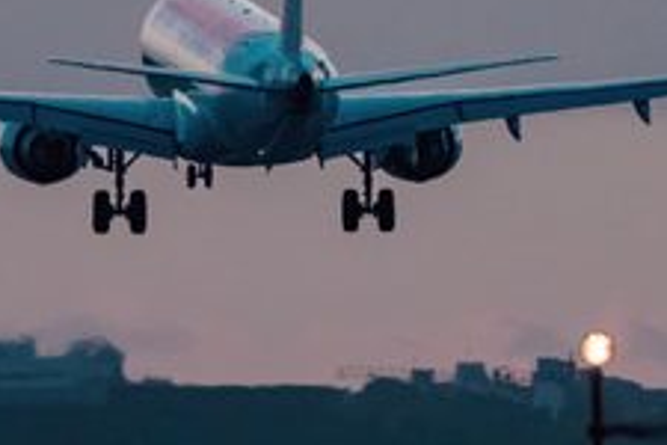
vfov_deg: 0.8
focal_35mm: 1692
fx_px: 31347
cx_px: -47
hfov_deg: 1.2
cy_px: 268
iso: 6400
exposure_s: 1/2000
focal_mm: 560
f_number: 9
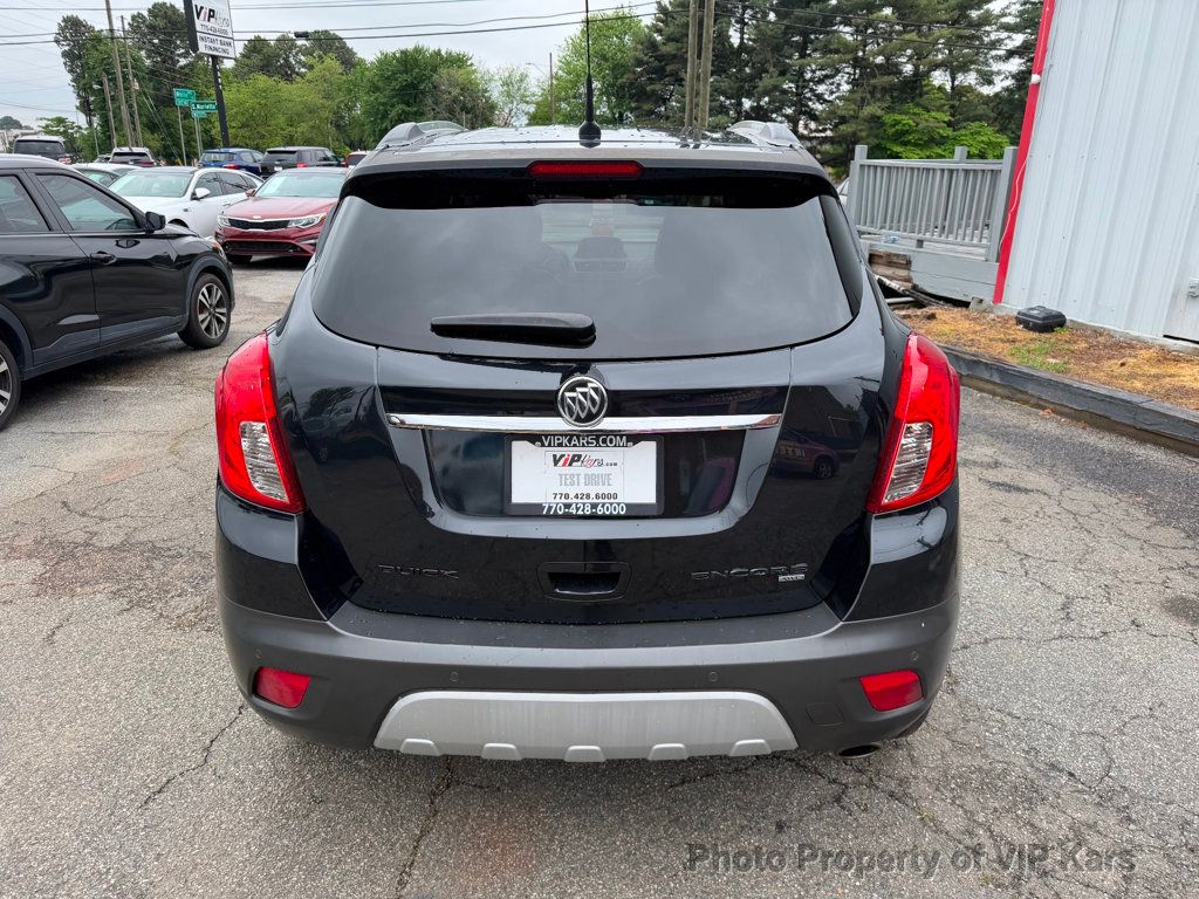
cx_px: 600
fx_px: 831
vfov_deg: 56.8
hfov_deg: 71.6
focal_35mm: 24
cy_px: 450
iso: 80
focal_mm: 6.76
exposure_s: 1/1122
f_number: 1.78
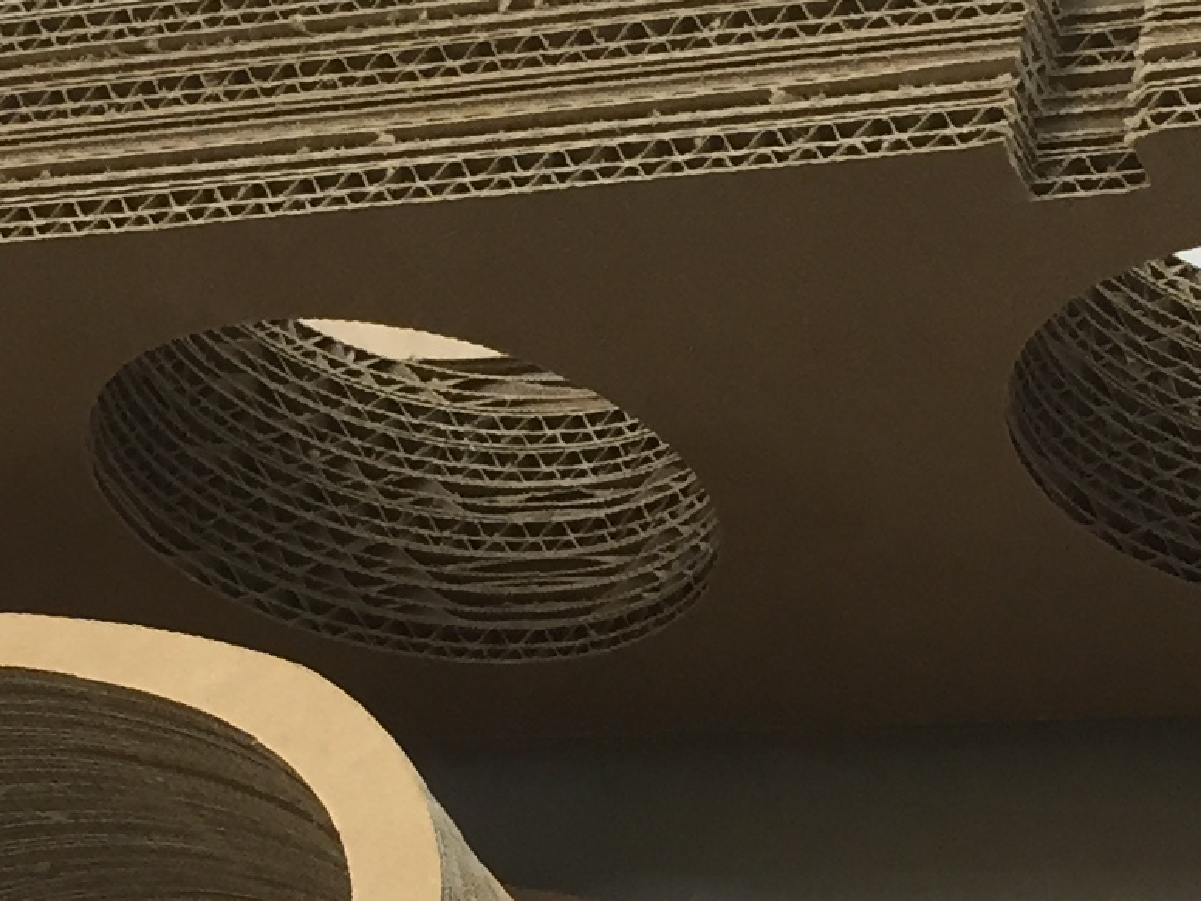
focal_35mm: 122
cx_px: 314
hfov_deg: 16.1
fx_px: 4233
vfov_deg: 12.1
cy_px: 745
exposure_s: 1/30
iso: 32
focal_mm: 4.15
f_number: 2.2
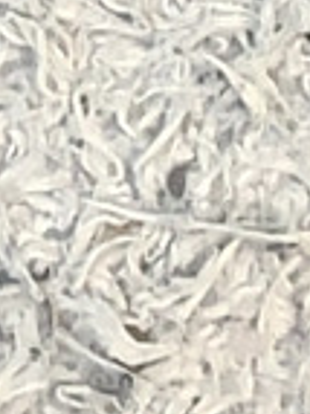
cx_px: -429
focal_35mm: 197
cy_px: -759
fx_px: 2356
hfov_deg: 7.1
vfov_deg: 8.6
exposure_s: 1/100
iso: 80
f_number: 1.8
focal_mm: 4.25
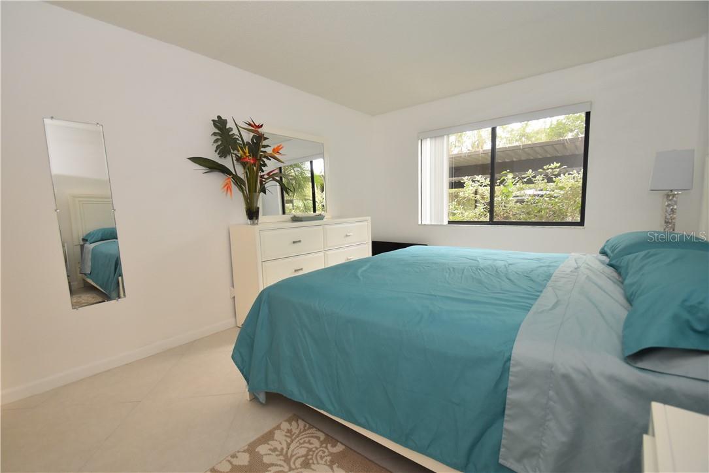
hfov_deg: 100.4
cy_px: 236
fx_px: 295
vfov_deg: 77.3
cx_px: 354
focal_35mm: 15
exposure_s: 1/80
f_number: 4.5
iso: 800
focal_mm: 10
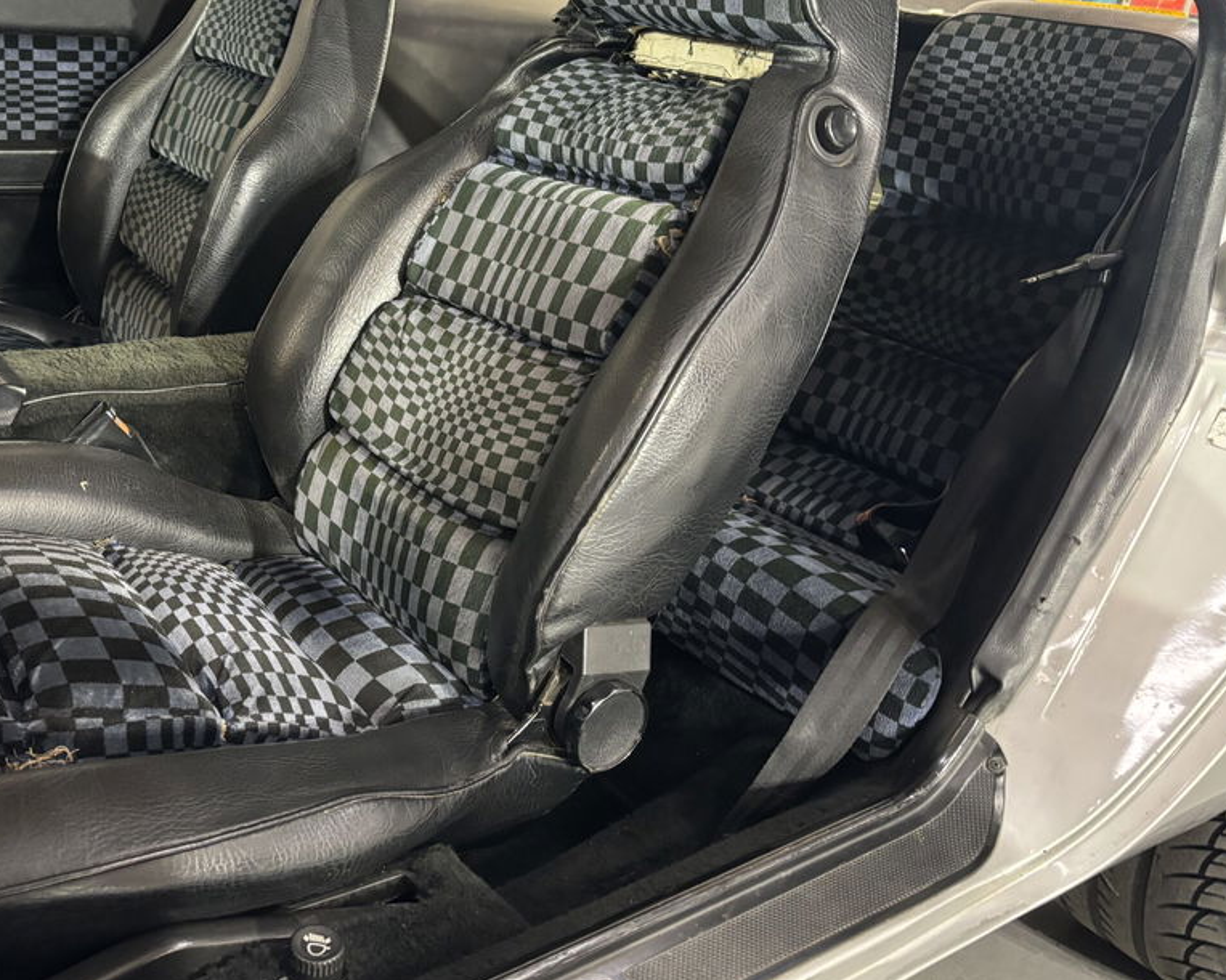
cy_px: 436
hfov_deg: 52.0
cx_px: 427
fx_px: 1234
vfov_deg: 43.3
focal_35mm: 34
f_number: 1.6
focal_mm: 5.96
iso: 500
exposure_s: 1/25
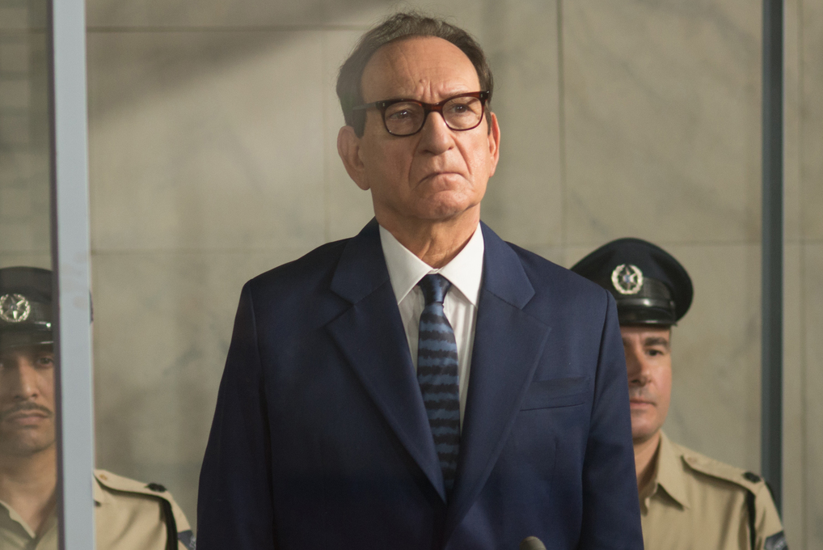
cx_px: 523
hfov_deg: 12.0
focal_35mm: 171
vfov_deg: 8.0
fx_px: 3911
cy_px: 448
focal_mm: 85
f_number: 2.8
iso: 800
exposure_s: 1/125
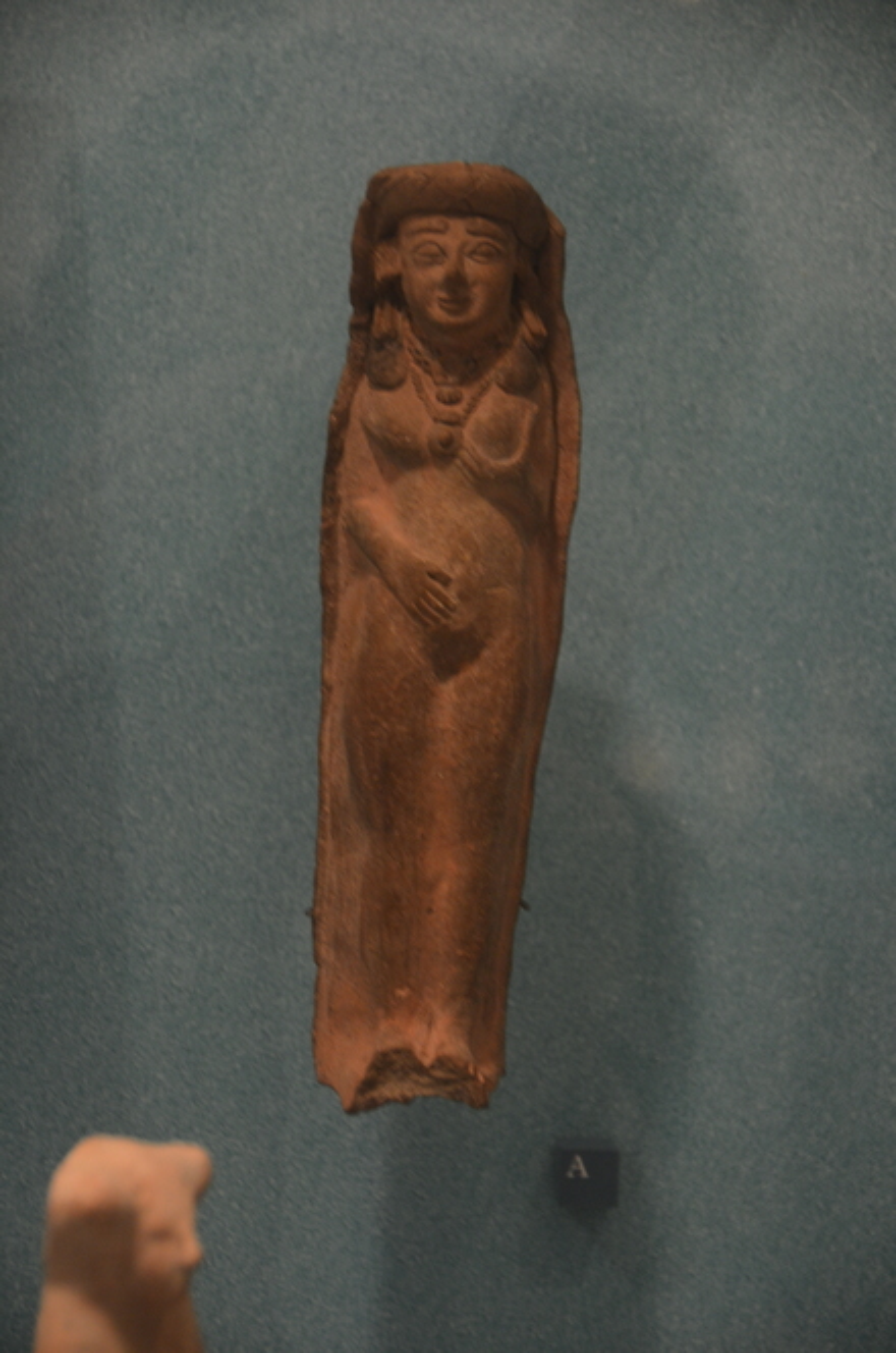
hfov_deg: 8.7
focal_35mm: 158
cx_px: 448
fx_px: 5904
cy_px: 676
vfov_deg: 13.1
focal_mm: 105
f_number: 5.3
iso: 1000
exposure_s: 1/80
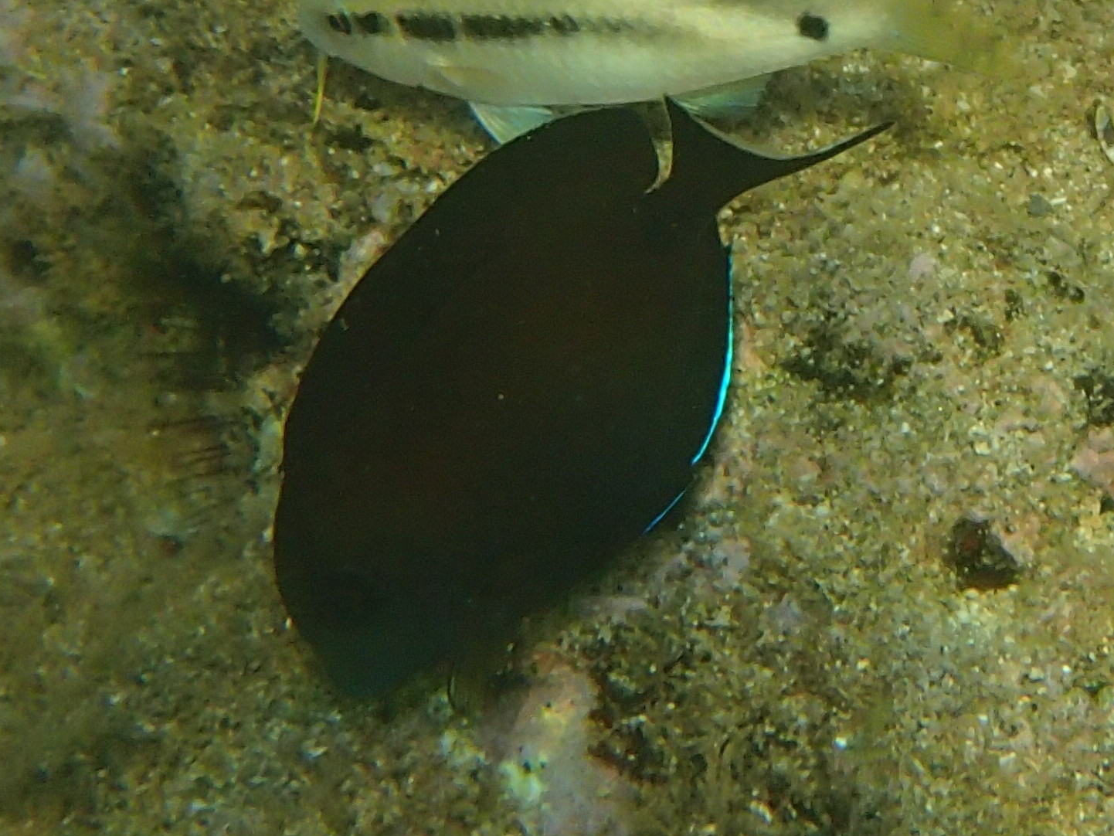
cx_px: 561
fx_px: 3347
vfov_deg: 14.2
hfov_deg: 18.9
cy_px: 428
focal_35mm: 104
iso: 200
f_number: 6.3
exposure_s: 1/400
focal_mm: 18
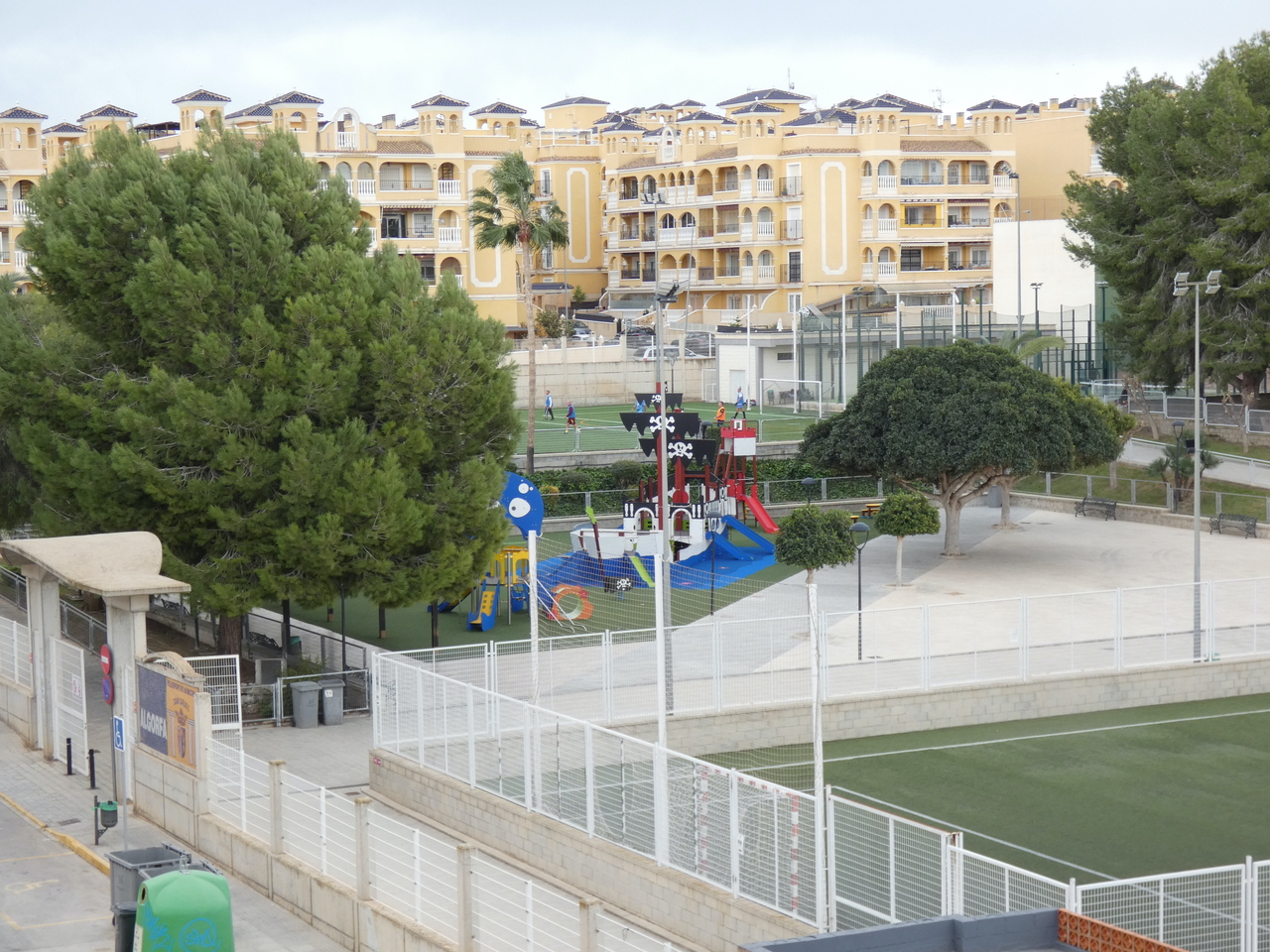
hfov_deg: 27.8
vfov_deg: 21.0
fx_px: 2568
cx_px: 635
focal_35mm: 70
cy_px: 476
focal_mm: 12.5
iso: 125
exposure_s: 1/80
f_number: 4.3
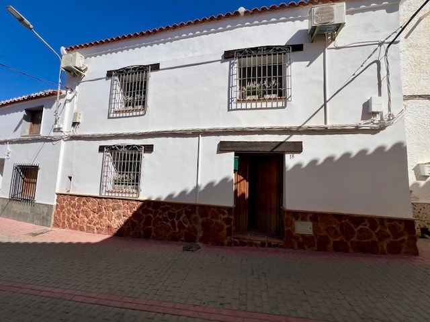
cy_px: 161
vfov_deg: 89.9
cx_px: 215
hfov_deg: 106.2
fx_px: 161
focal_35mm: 13
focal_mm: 1.57
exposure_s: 1/3650
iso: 32
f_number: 1.8
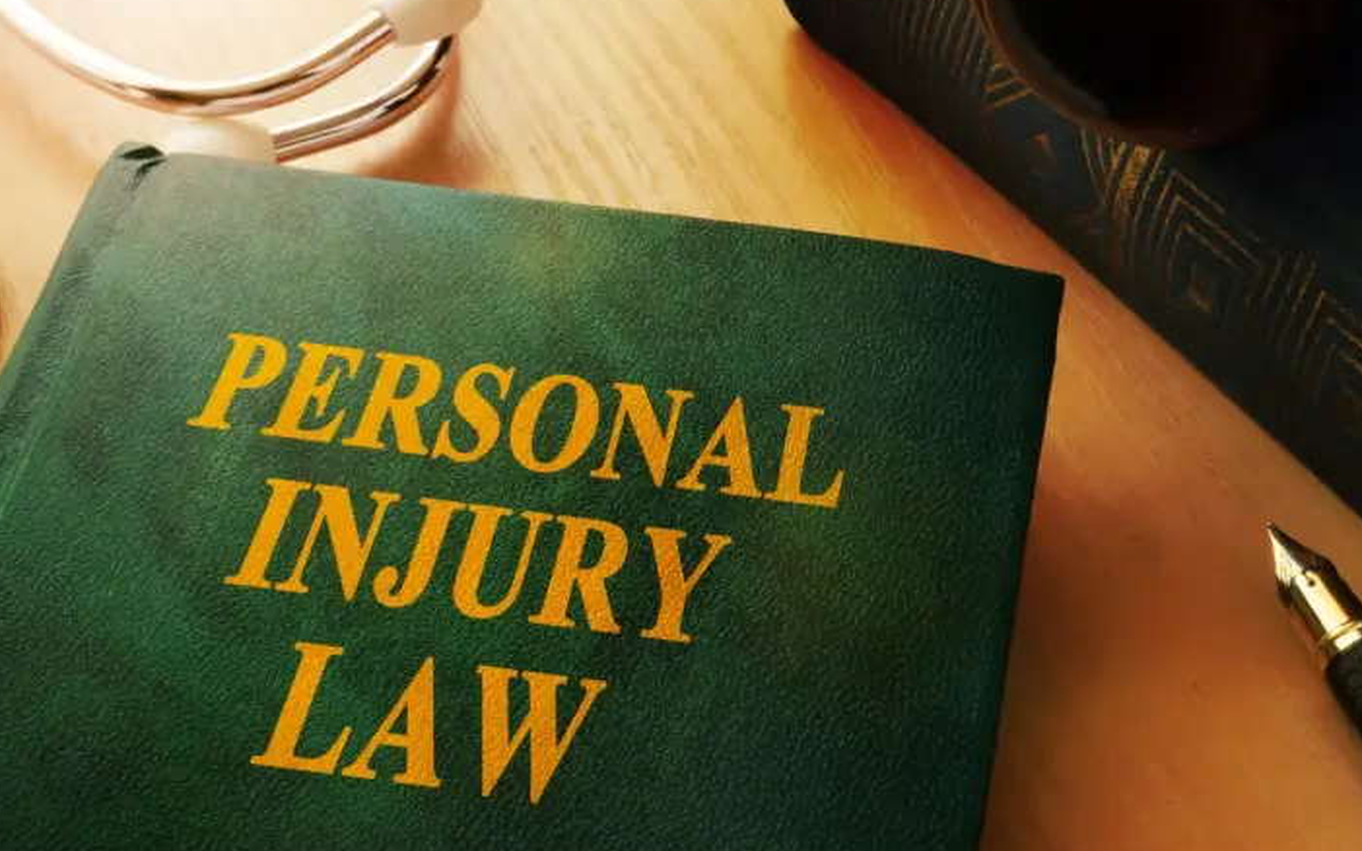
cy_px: 355
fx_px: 2487
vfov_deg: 19.4
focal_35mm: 67
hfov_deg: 30.6
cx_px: 653
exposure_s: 1/2.5
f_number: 20
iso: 200
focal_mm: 30
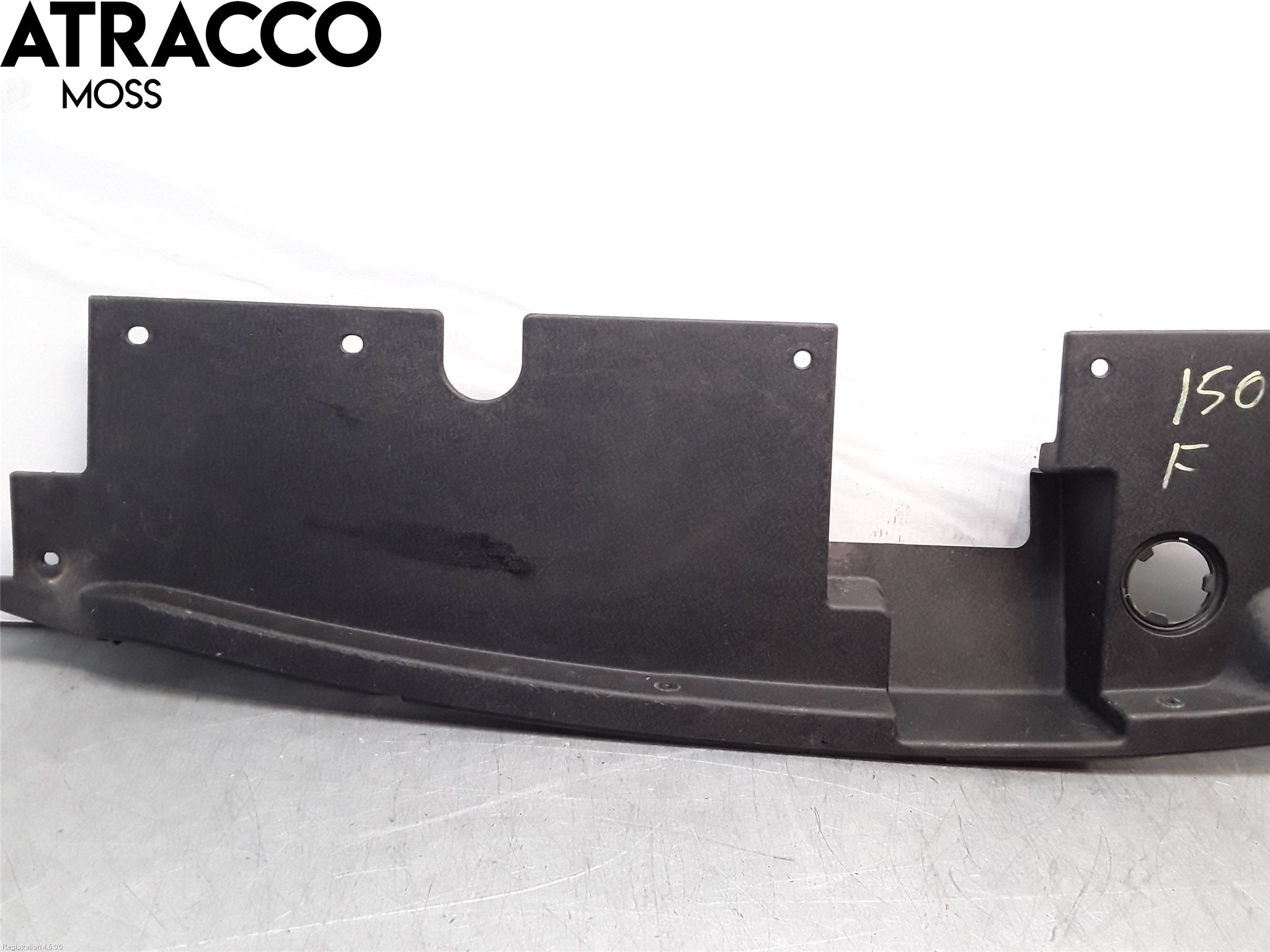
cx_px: 635
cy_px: 476
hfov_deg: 63.4
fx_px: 1027
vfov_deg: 49.7
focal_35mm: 28
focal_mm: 2.91
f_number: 1.9
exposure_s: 1/100
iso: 100
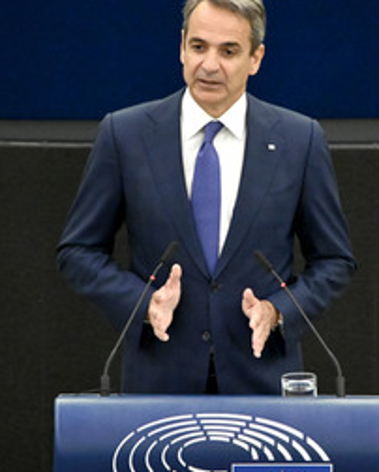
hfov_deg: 1.5
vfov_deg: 1.9
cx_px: 220
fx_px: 14102
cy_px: 223
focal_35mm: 1007
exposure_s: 1/640
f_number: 6.3
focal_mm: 600
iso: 10000
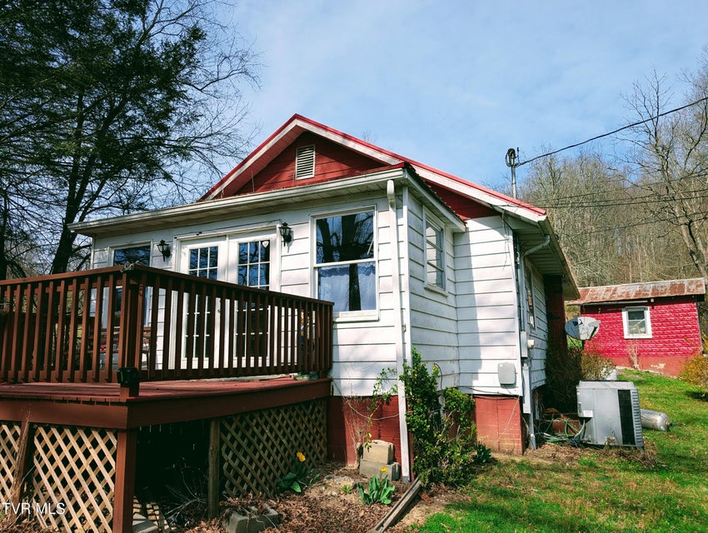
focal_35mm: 24
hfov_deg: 71.5
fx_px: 492
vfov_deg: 56.9
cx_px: 354
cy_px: 266
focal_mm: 6.9
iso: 20
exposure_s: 1/1185
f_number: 1.68
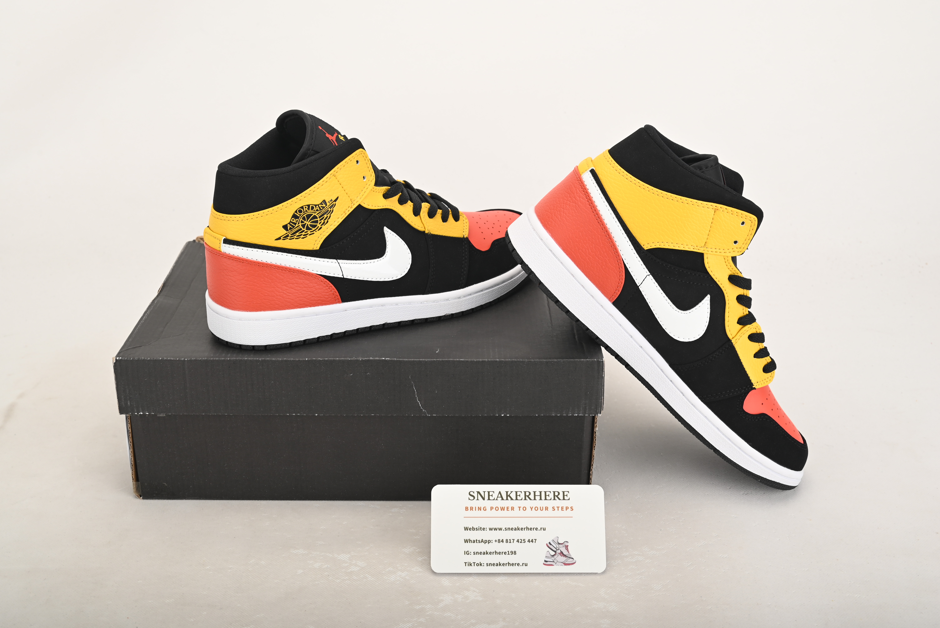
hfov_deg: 45.4
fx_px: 1123
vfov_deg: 31.2
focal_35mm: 43
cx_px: 470
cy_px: 314
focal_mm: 43
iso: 100
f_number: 11
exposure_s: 1/200
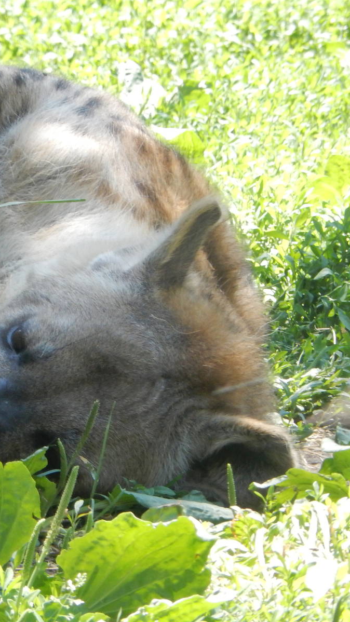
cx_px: 34
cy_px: 311
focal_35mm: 655
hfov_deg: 1.9
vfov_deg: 3.3
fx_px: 10805
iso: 360
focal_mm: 81
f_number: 6.3
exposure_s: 1/125
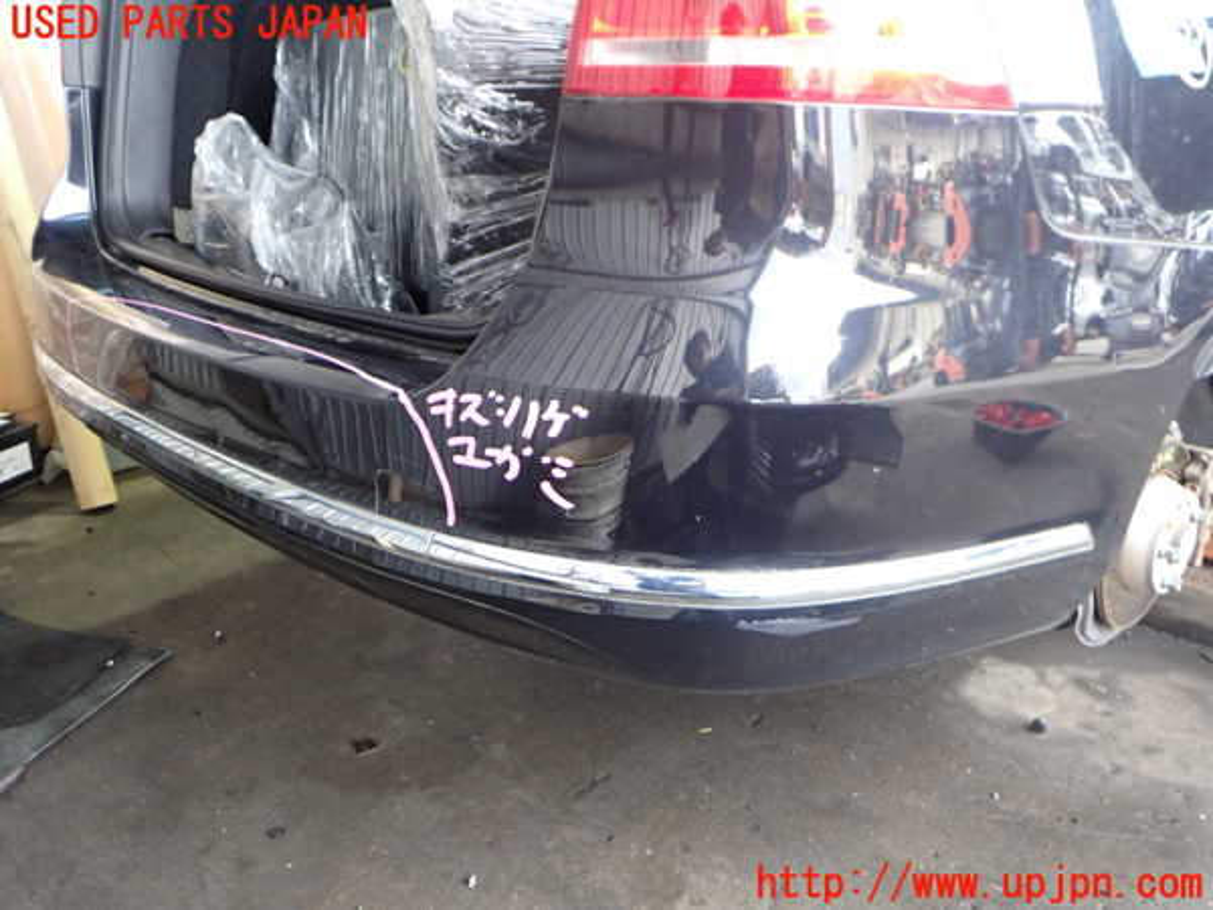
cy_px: 455
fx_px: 1051
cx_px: 606
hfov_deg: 60.0
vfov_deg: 46.8
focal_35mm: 30
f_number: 2.3
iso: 400
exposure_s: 1/30
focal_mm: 5.4
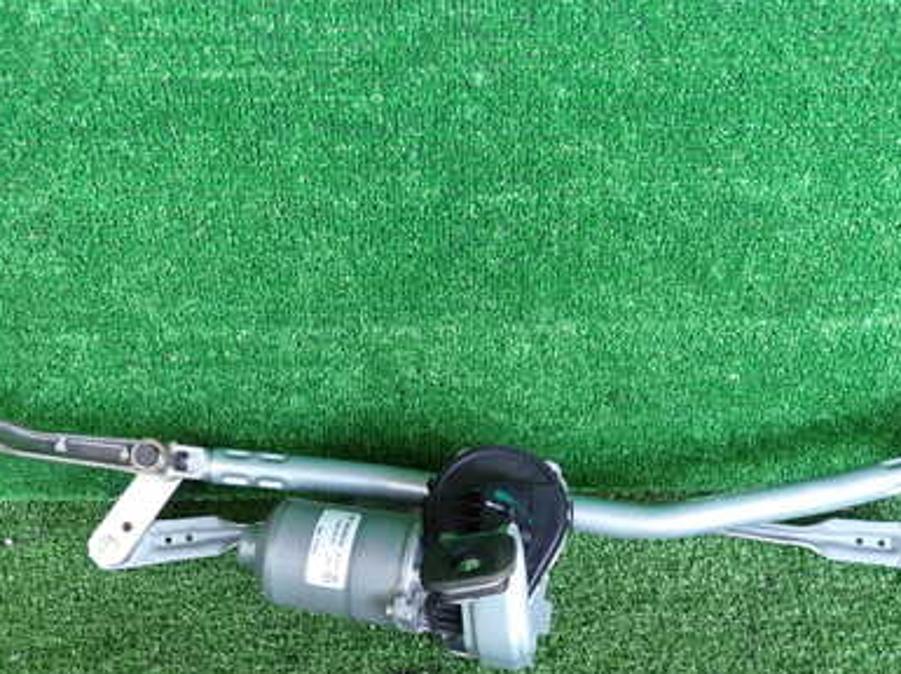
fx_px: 1014
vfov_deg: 36.3
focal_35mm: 39
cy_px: 466
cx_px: 489
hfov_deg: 47.9
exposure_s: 1/30
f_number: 2
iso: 200
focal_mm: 4.5
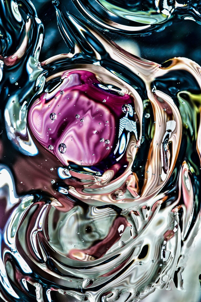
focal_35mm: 74
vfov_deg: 27.3
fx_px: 619
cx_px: 102
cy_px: 140
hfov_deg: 18.4
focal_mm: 60
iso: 500
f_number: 22
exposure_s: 1/15
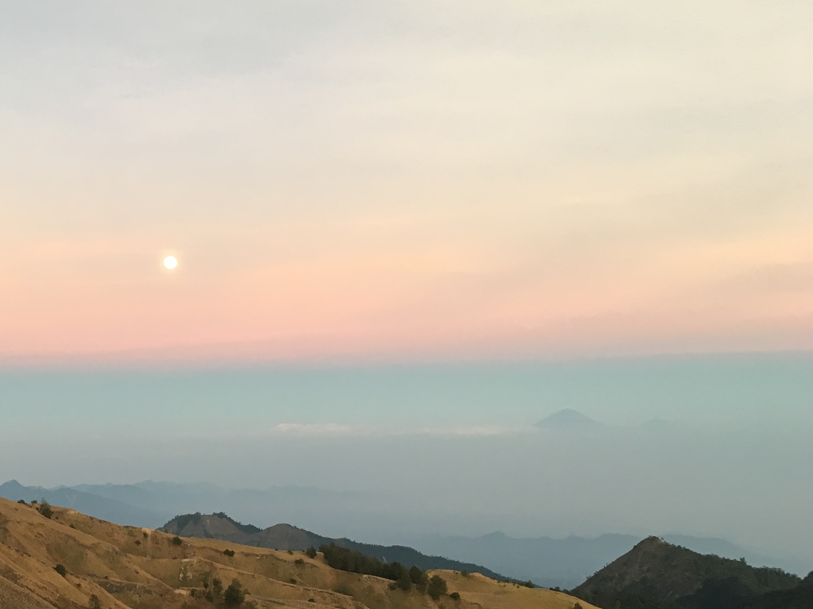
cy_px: 450
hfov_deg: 35.2
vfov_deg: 27.7
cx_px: 119
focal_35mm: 52
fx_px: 1221
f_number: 2.2
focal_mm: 4.15
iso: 40
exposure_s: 1/33
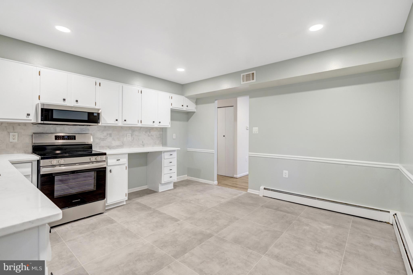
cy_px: 138
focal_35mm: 16
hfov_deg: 96.7
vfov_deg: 73.8
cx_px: 206
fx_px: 184
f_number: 8
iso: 1250
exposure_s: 1/25
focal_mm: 16
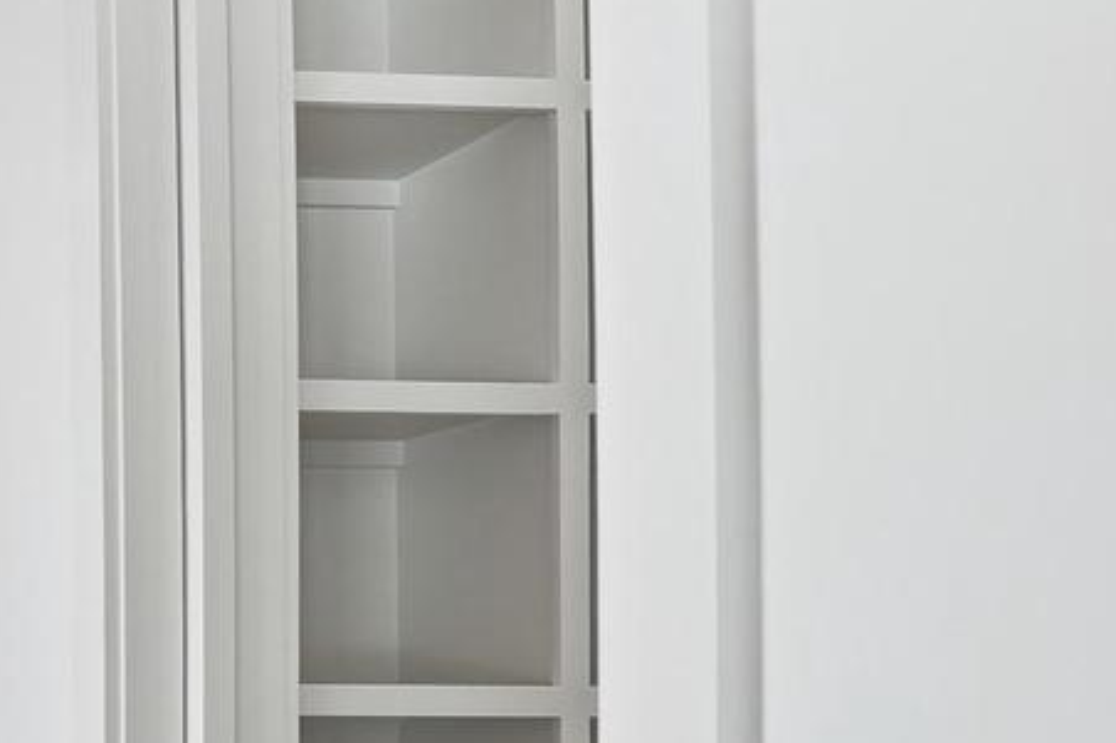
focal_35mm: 51
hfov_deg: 28.2
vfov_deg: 25.7
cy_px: 657
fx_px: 1580
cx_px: -494
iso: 400
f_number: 8
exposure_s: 1/200
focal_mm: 16
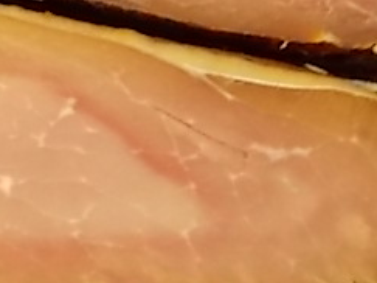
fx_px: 860
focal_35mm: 79
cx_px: 70
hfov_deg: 24.3
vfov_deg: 18.3
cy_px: 23
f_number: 3.4
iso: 200
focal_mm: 5.3
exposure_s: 1/5
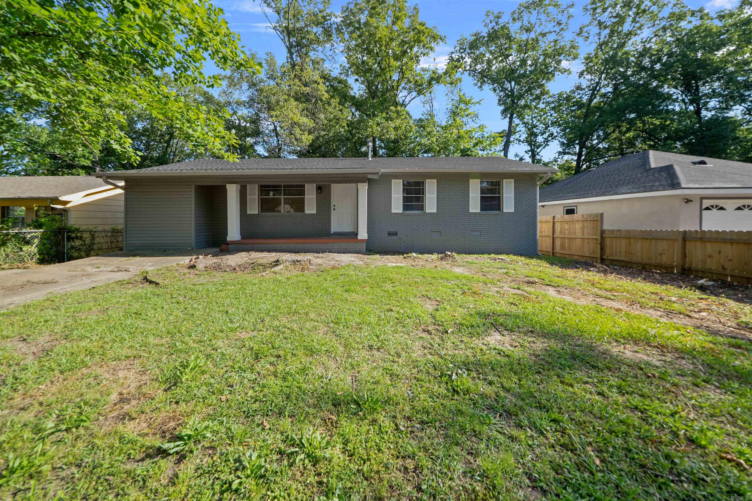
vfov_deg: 90.0
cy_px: 250
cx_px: 376
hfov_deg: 112.6
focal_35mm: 12
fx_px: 251
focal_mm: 12
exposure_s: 1/125
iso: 250
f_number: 8
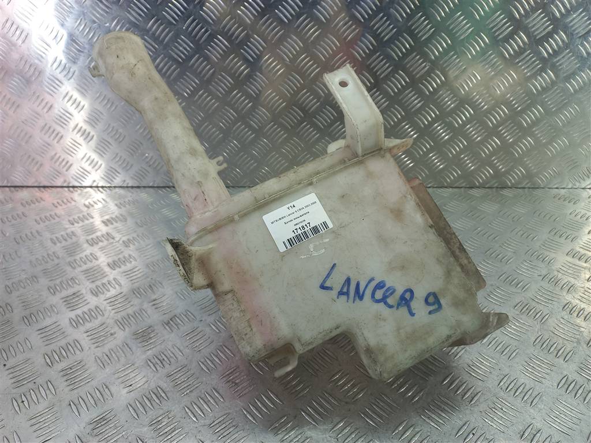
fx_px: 427
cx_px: 296
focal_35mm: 25
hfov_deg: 69.4
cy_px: 222
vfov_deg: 54.9
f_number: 1.8
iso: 50
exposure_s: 1/50
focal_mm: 4.6
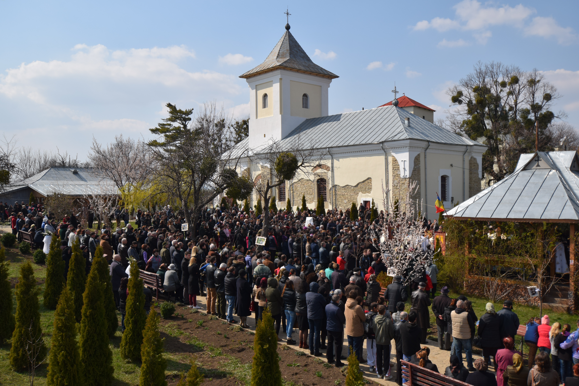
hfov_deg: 57.2
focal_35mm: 33
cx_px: 290
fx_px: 531
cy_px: 193
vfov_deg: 40.0
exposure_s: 1/400
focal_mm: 22
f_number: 10
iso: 200
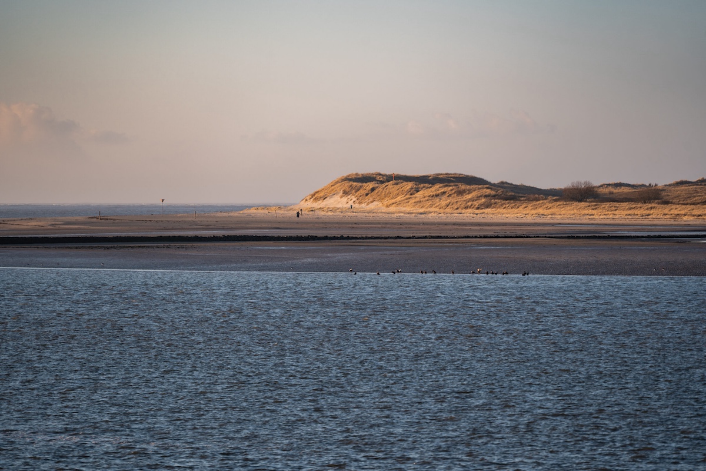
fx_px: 5236
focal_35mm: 267
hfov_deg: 7.7
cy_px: 236
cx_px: 353
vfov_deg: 5.1
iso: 64
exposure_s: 1/250
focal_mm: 267
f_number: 6.3
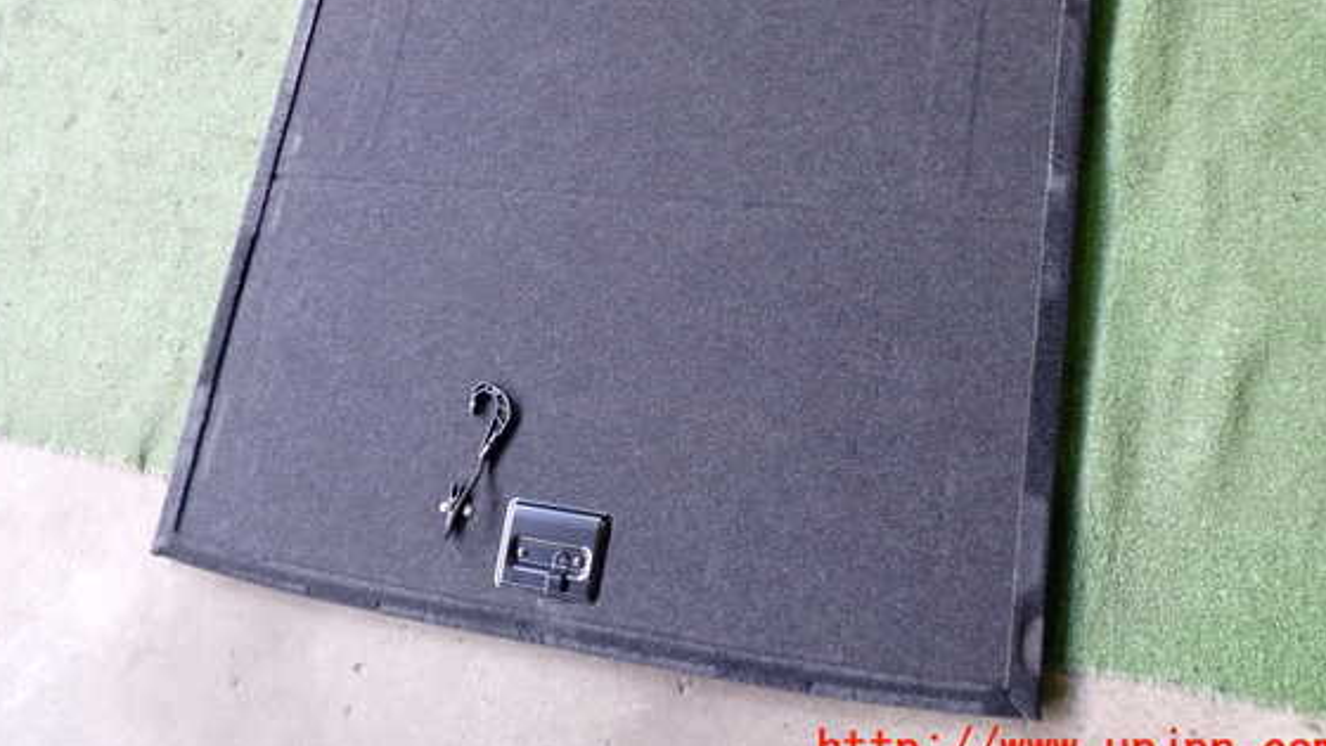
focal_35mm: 35
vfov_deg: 33.4
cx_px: 642
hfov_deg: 56.6
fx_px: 1231
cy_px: 249
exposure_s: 1/30
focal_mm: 5.4
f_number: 2.3
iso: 320
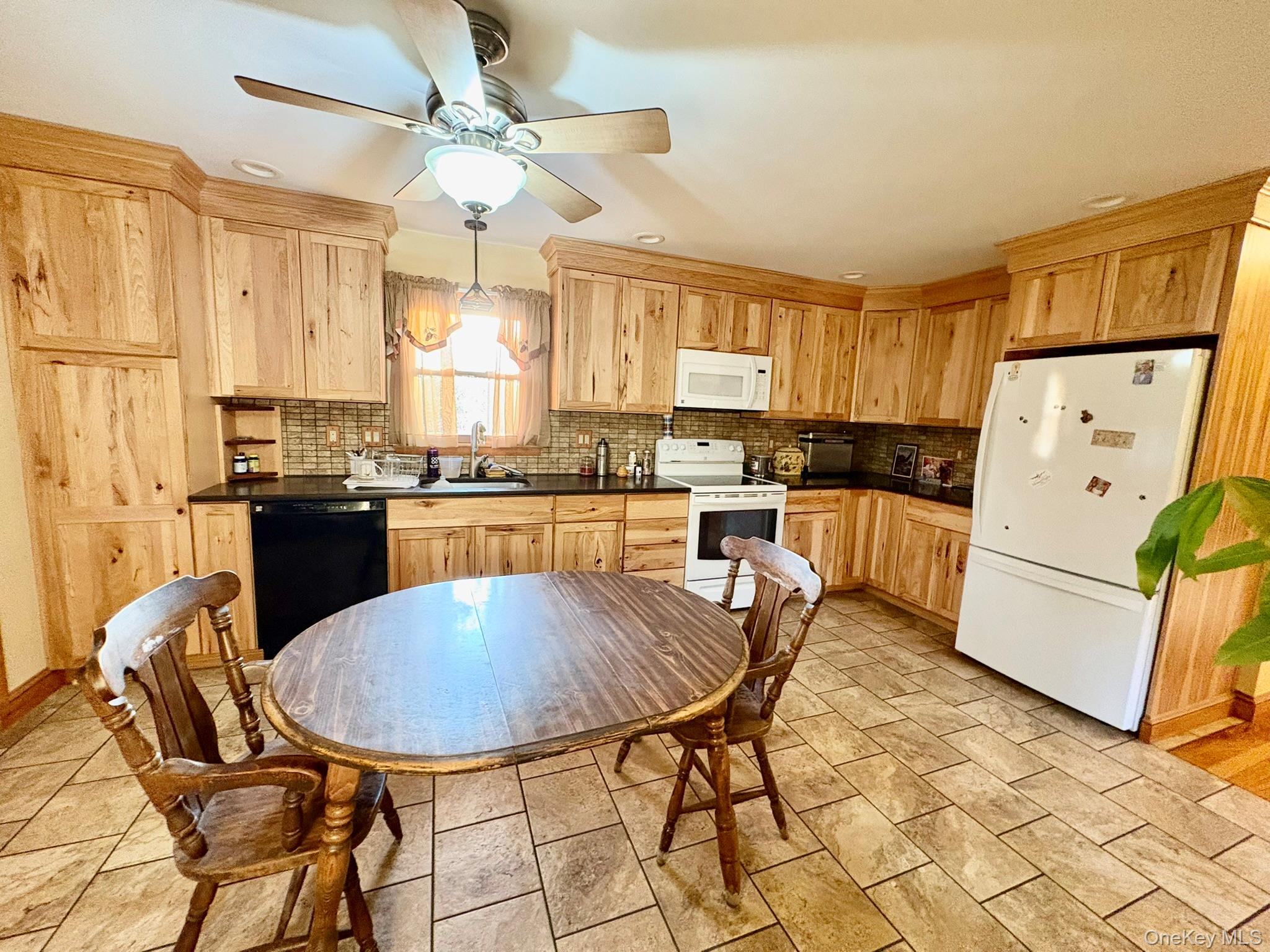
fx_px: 514
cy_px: 476
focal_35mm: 14
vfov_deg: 85.7
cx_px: 635
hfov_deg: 102.1
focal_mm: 2.22
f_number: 2.2
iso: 500
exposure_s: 1/60
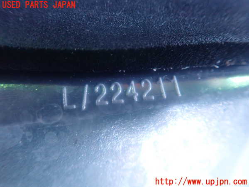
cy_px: 94
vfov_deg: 46.8
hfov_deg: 60.0
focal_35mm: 30
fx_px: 216
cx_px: 124
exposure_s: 1/30
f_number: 2.3
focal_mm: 5.5
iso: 1000
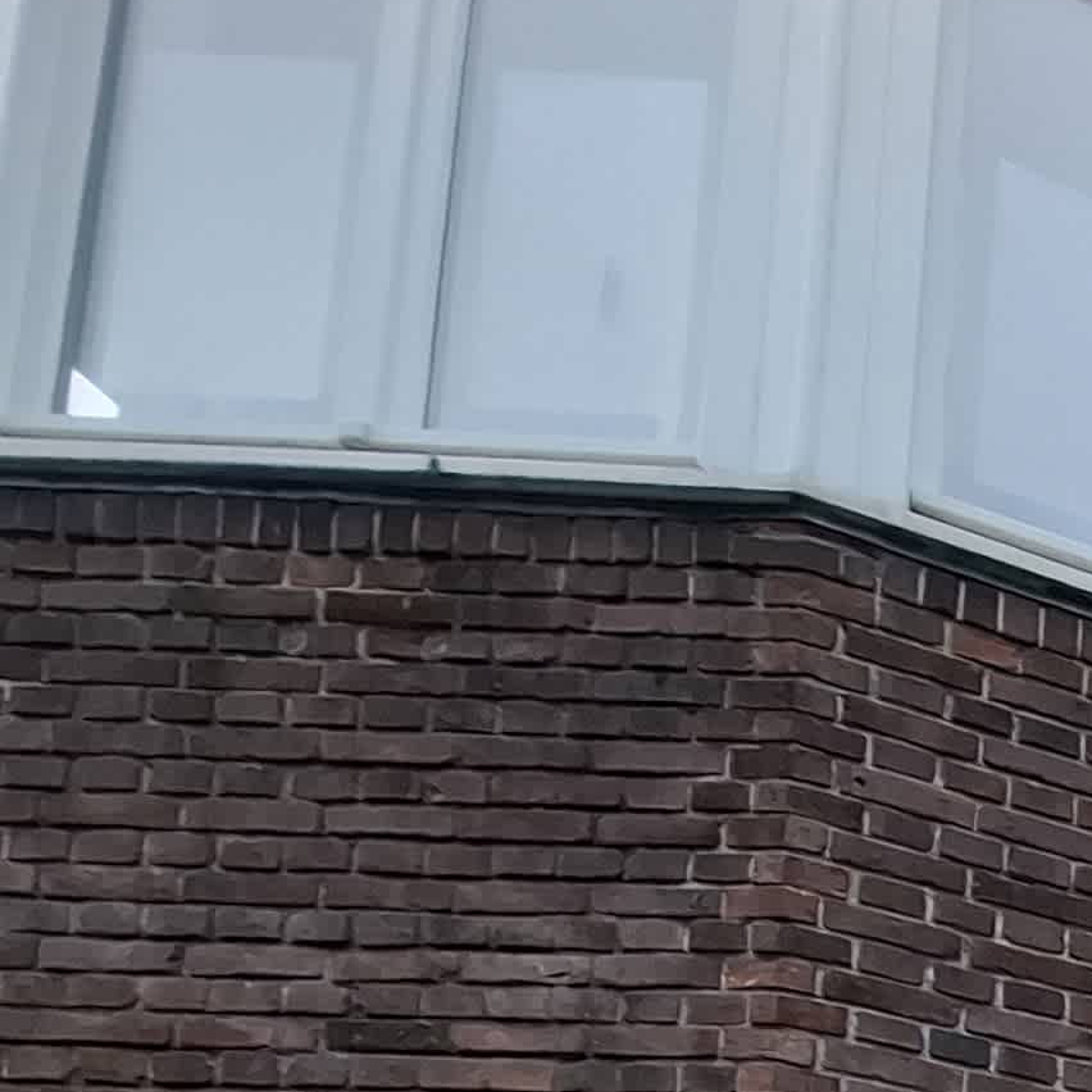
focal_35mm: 55
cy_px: 1780
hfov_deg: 19.0
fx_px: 1963
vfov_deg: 22.9
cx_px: 2184
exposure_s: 1/40
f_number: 2.2
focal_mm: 1.7
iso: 64
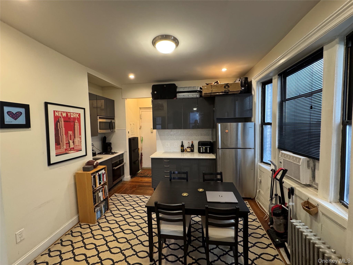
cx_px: 176
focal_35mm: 14
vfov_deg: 85.7
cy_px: 132
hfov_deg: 102.1
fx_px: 143
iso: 400
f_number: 2.2
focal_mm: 2.22
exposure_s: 1/60
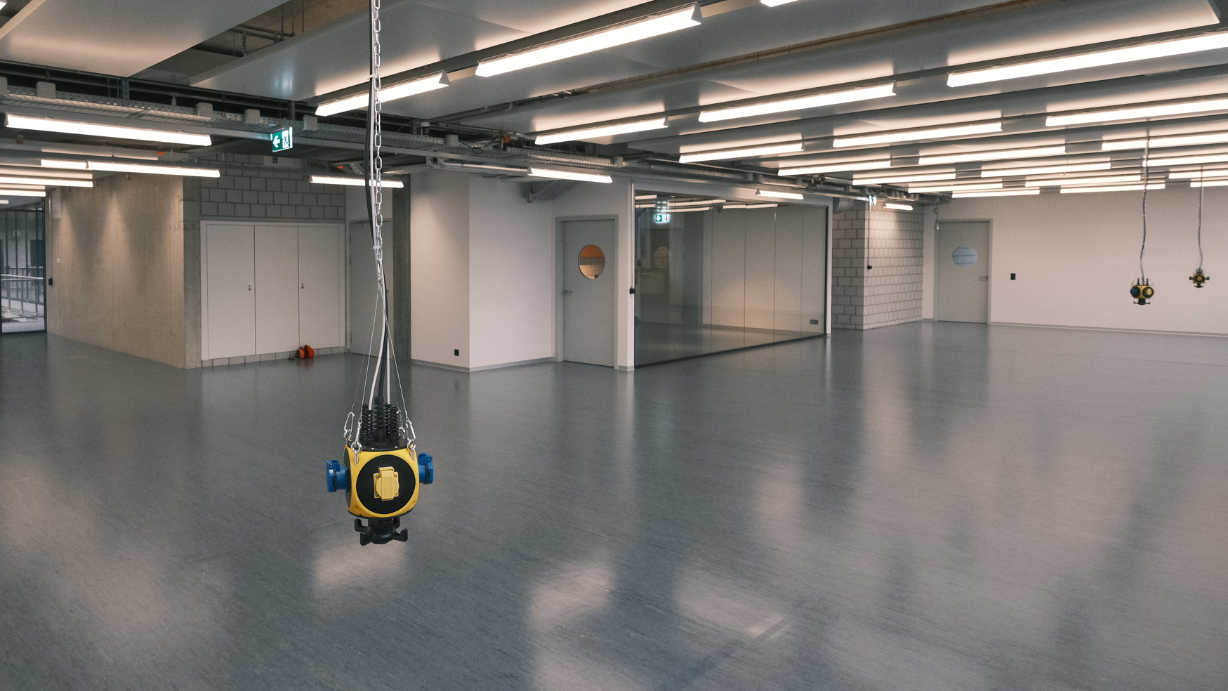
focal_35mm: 23
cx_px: 431
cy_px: 284
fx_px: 749
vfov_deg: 49.3
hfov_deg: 76.7
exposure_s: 1/200
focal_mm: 10
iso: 1600
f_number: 5.6
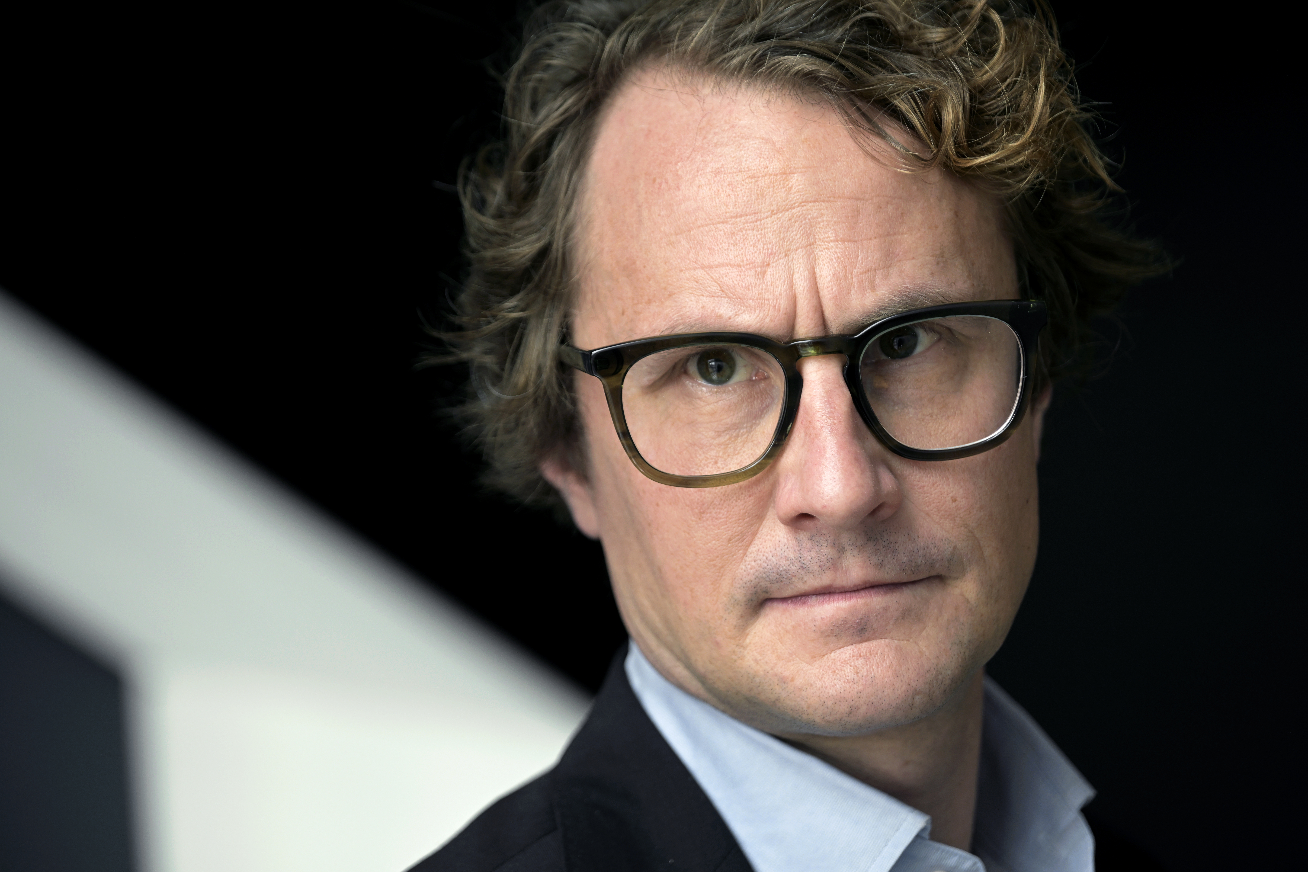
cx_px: 654
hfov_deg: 17.1
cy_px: 436
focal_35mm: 120
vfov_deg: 11.4
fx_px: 4360
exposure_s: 1/50
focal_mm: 120
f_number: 4
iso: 280
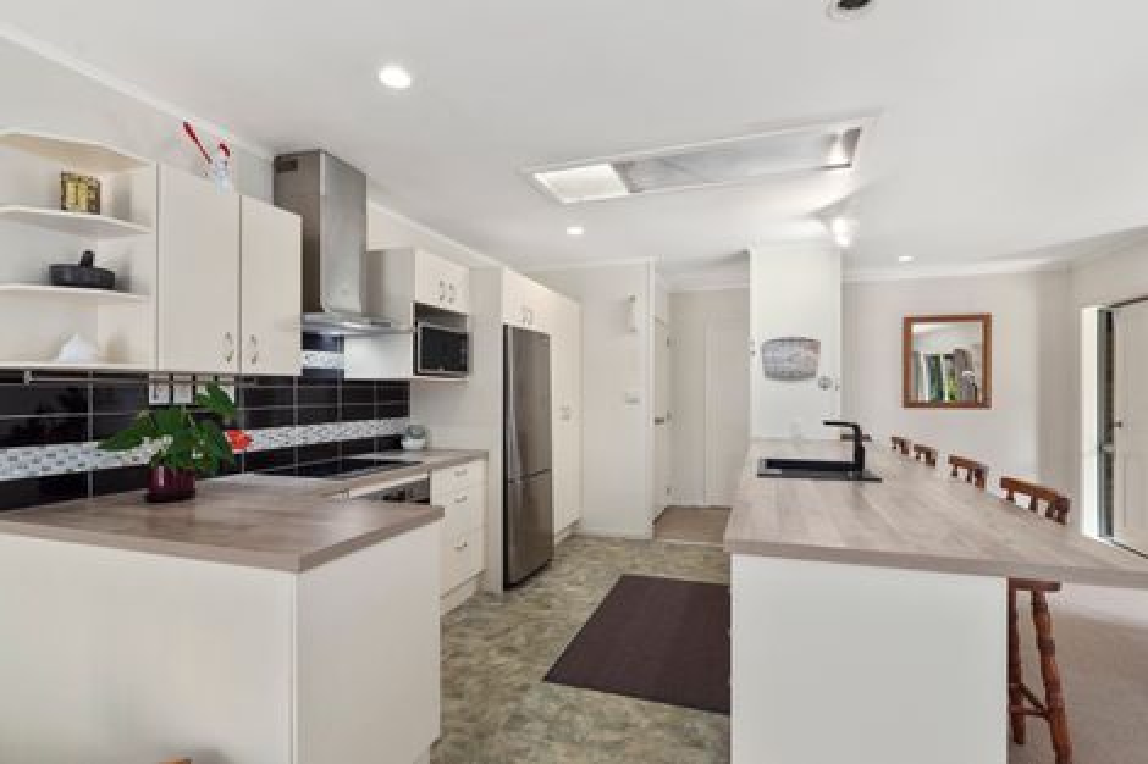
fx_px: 542
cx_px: 574
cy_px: 382
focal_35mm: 17
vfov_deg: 70.4
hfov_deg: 93.3
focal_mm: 17
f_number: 8
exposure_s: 1/20
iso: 200
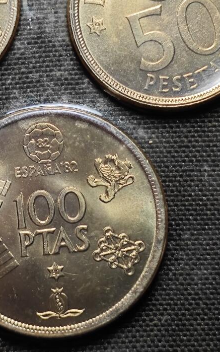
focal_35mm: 104
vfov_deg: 20.0
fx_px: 997
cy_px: 135
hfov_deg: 12.5
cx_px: 53
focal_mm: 5.84
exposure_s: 1/100
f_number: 1.6
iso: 64
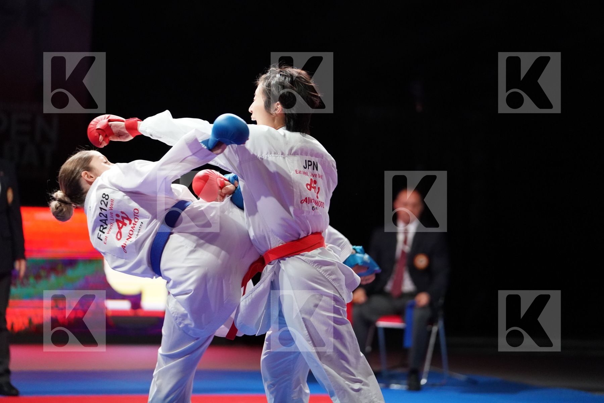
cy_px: 202
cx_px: 302
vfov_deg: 9.5
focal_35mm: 144
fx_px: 2416
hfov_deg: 14.3
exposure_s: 1/1000
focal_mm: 144
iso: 6400
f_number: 2.8
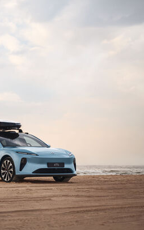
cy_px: 115
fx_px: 571
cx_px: 14
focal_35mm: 91
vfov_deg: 22.8
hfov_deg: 14.2
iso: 100
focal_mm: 59
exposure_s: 1/640
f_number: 2.8
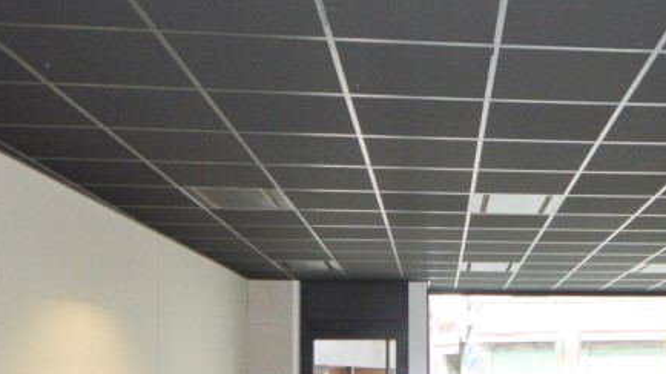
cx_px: 502
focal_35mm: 47
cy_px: 348
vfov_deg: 24.6
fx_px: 830
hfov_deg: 42.4
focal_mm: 8
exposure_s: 1/100
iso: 400
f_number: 4.5
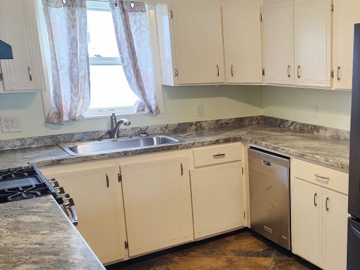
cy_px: 159
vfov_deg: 35.1
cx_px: 309
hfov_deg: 42.7
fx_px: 427
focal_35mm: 41
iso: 320
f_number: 1.8
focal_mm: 6.4
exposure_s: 1/120
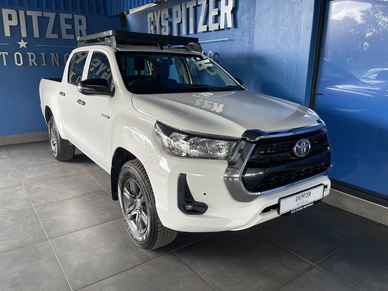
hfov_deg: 69.4
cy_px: 146
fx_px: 280
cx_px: 194
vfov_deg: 54.9
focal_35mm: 25
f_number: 1.6
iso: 50
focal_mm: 5.1
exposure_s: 1/100
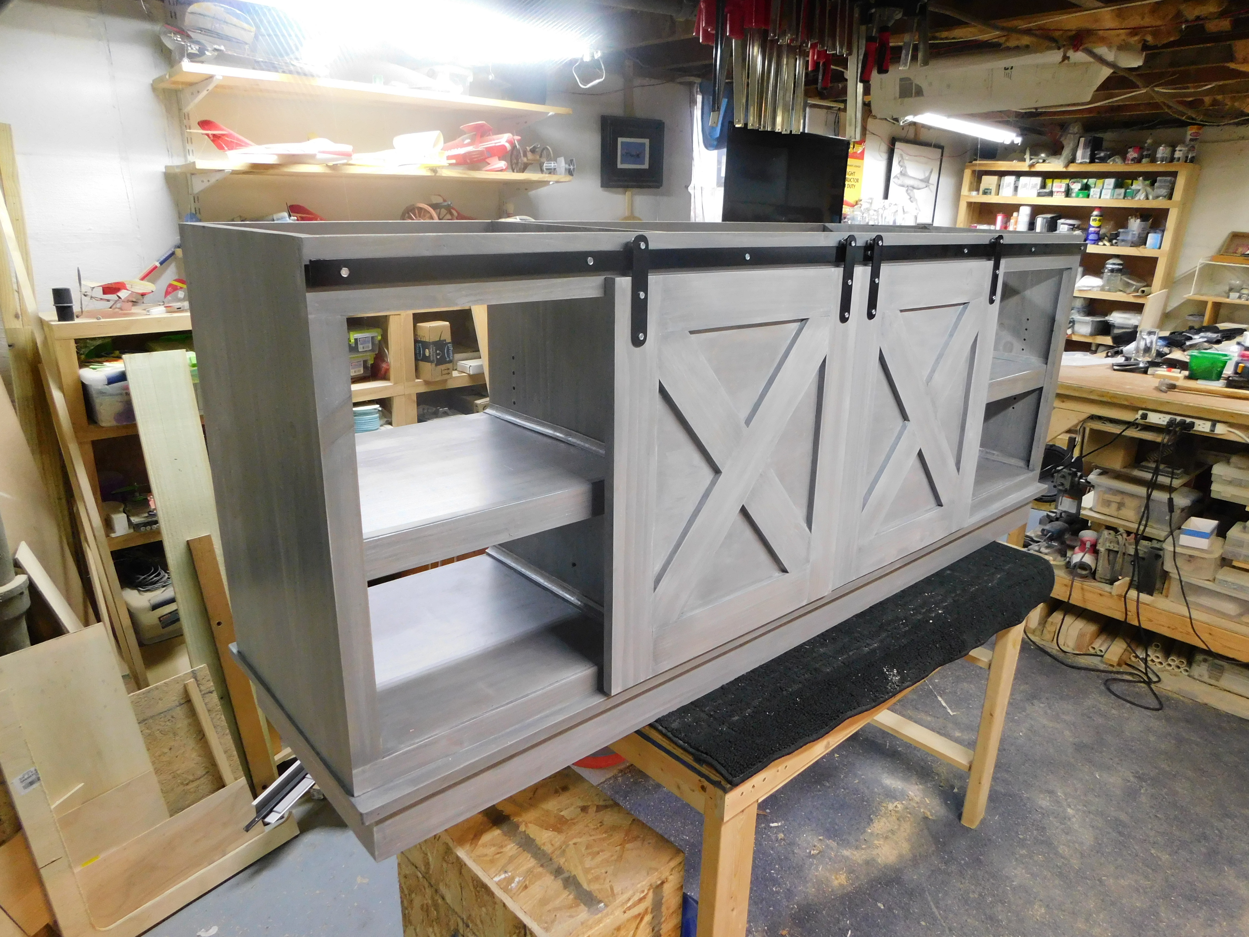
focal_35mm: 23
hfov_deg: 73.9
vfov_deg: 58.9
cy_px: 468
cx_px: 624
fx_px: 830
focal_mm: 4
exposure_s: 1/20
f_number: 3
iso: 400
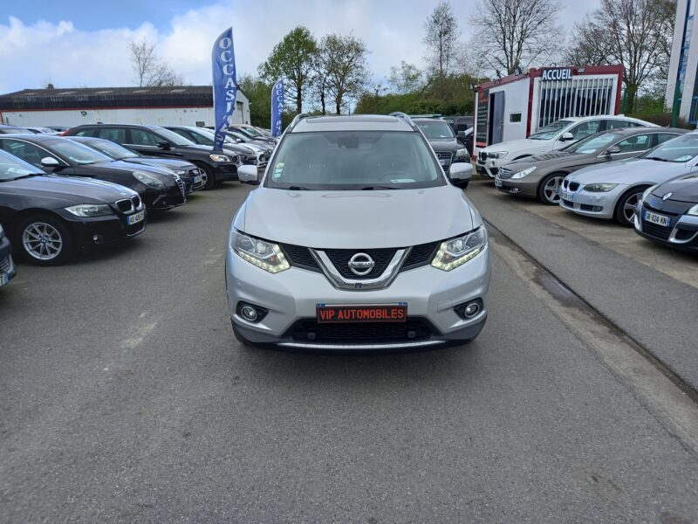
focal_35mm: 25
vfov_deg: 54.9
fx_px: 504
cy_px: 262
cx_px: 349
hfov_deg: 69.4
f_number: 2
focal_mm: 4.6
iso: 25
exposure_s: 1/238
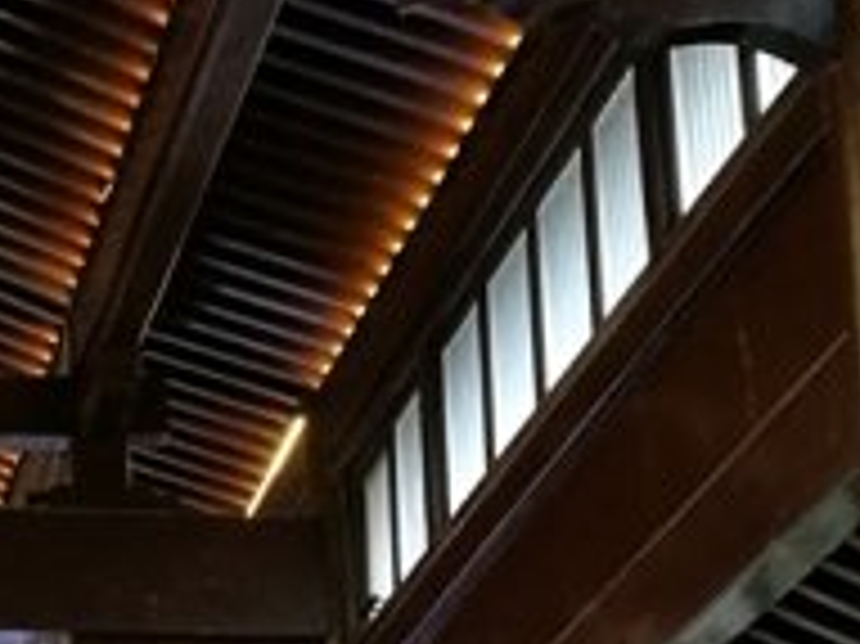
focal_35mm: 130
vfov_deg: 11.1
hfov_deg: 14.3
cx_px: -378
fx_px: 3228
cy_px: 880
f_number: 2.2
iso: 200
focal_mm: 4.5
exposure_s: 1/33.3
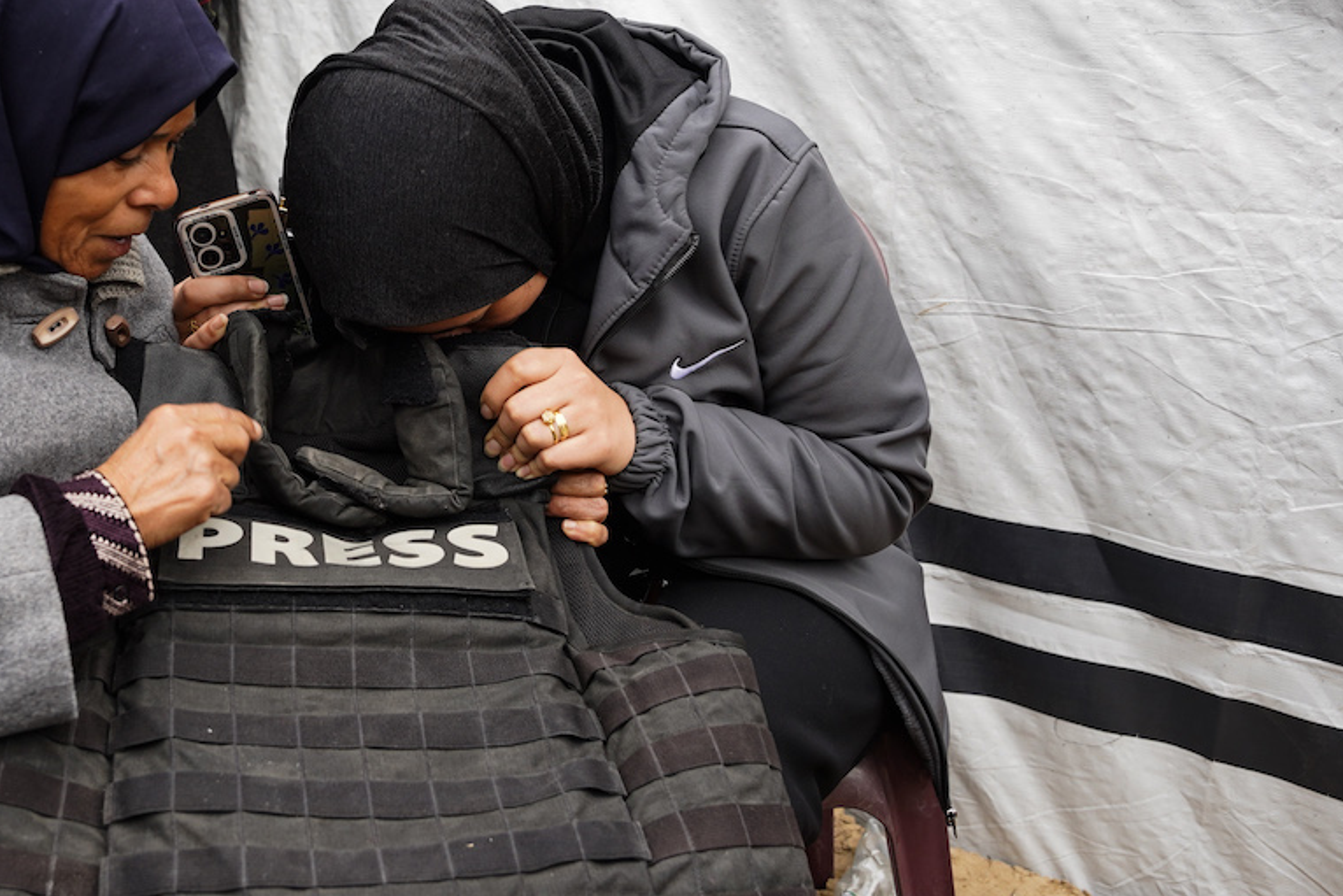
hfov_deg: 41.3
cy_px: 321
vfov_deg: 28.5
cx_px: 424
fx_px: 1754
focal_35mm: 47
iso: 320
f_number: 4
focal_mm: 30
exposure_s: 1/160
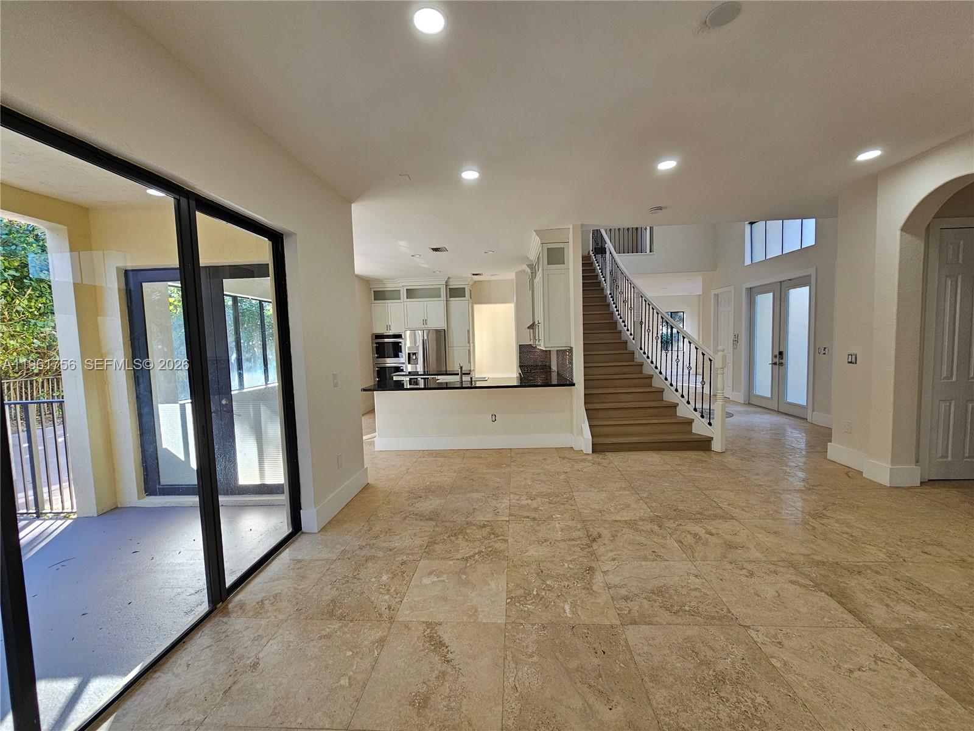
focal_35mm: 13
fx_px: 366
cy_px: 366
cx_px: 487
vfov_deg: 89.9
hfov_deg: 106.2
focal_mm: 2.2
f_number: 2.2
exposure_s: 1/77
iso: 80
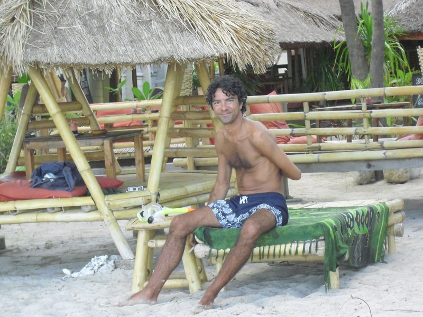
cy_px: 158
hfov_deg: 17.4
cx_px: 212
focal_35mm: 113
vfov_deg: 13.1
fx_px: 1381
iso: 400
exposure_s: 1/100
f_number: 5.2
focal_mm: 18.6
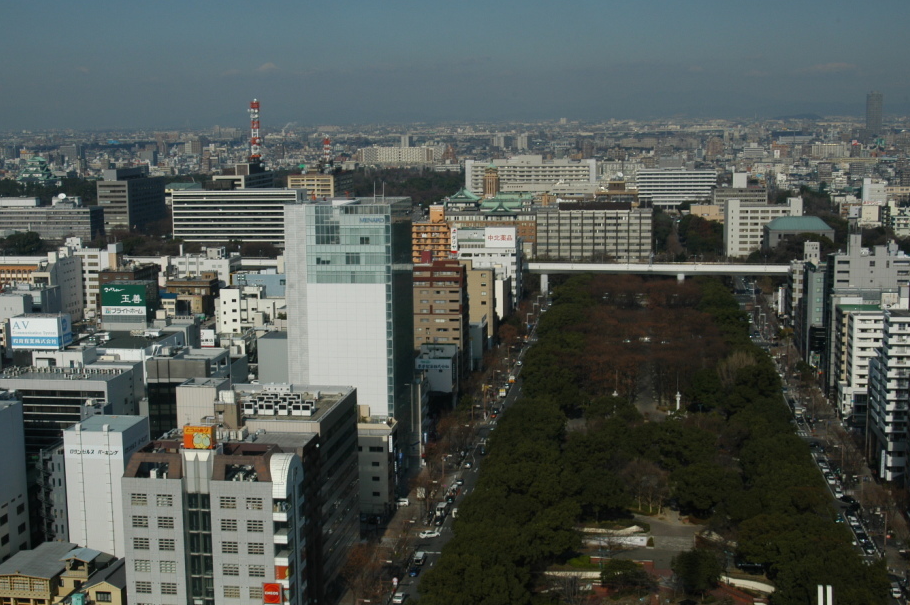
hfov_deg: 36.9
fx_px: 1364
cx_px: 426
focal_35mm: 54
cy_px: 314
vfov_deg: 25.0
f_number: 11
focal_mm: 32
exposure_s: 1/500
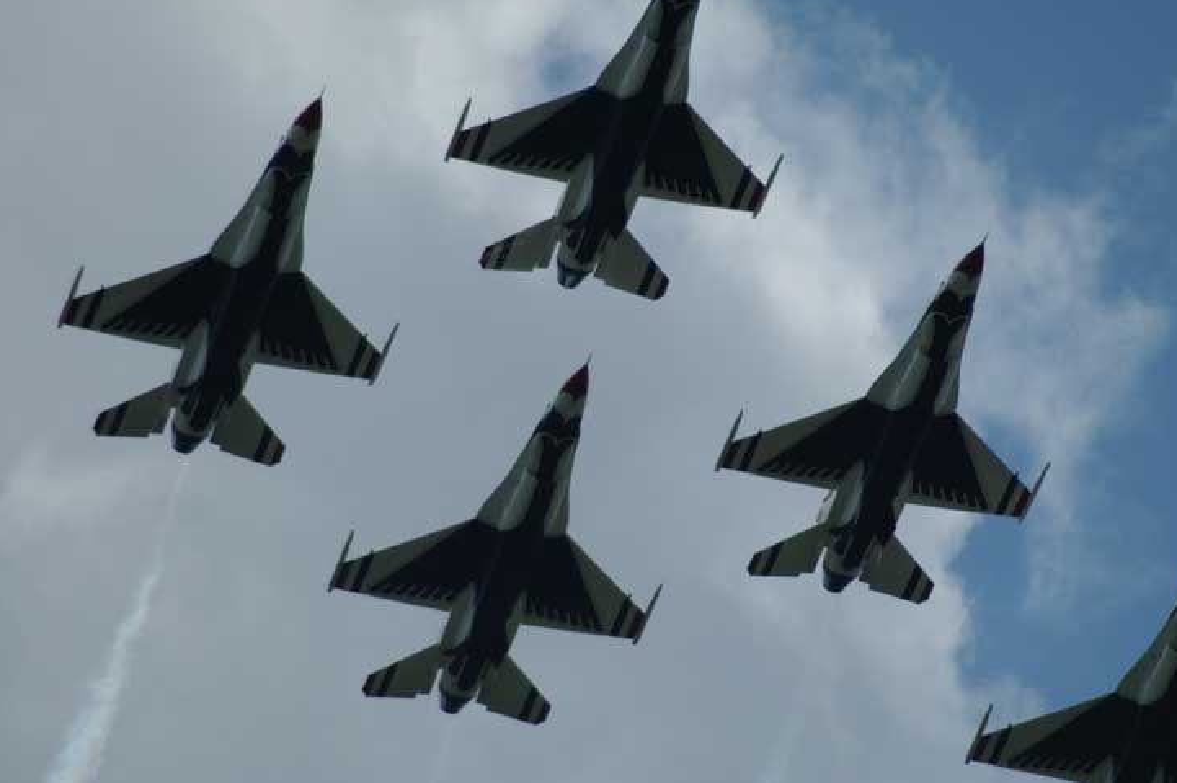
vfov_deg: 2.8
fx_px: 16306
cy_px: 365
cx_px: 596
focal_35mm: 499
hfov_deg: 4.1
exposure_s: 1/2000
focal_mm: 300
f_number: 5.6
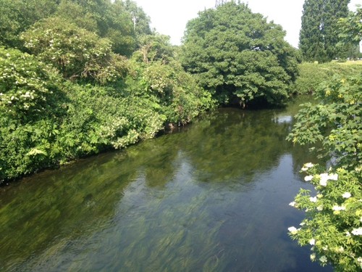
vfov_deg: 42.9
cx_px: 181
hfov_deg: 55.4
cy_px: 136
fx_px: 345
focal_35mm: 33
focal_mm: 4.12
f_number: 2.4
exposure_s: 1/401
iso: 50
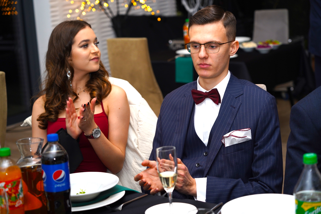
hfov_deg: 25.7
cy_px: 107
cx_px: 160
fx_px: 704
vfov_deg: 17.3
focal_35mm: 79
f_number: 4.5
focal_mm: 79
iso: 800
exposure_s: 1/125
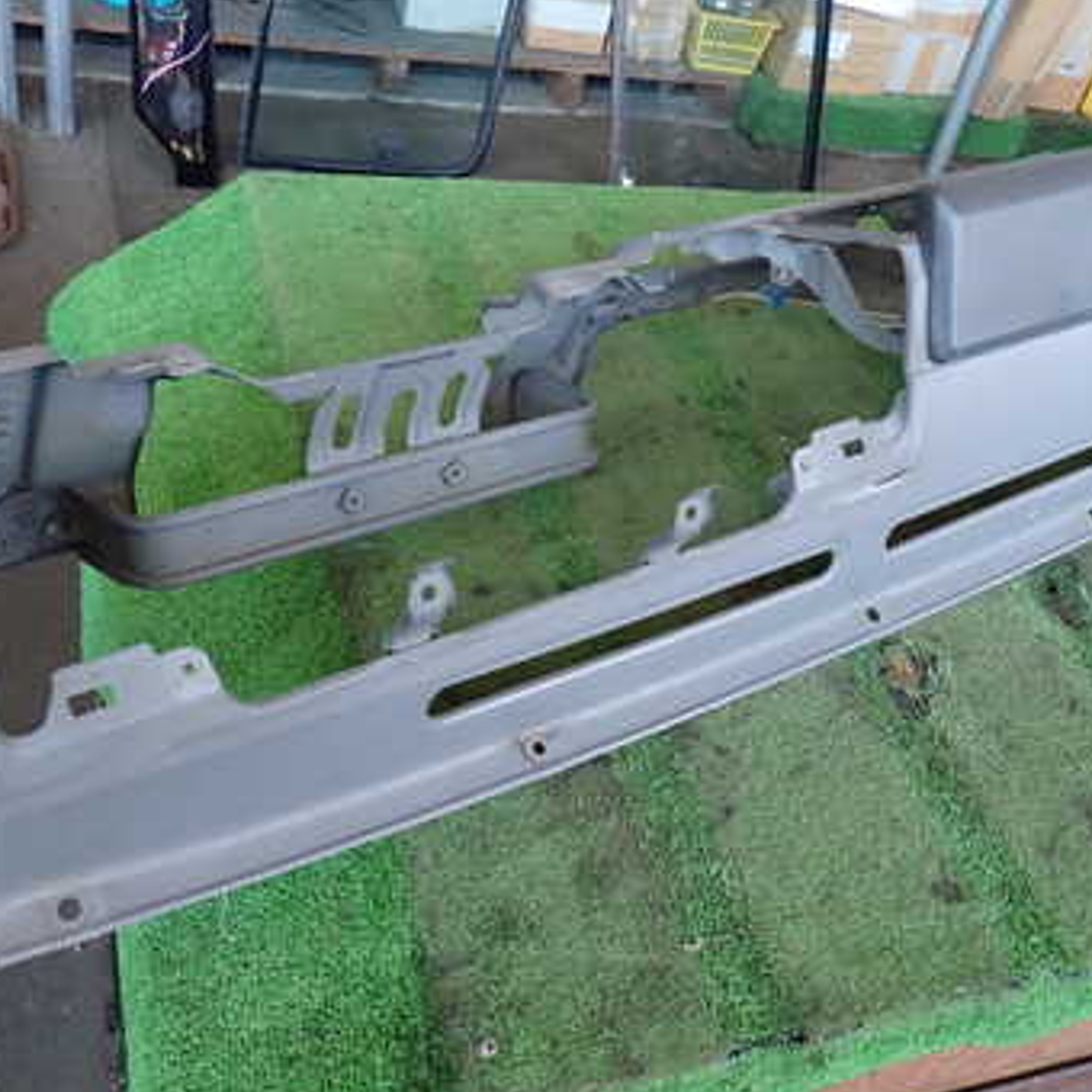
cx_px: 636
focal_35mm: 39
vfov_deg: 42.7
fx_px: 1392
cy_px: 466
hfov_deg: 42.7
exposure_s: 1/60
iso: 200
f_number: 2
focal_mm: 4.5
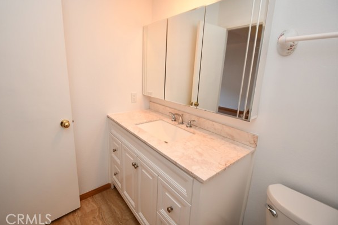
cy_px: 107
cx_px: 159
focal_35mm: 16
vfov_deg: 73.7
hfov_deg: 96.6
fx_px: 150
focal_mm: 10
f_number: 4
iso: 450
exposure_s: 1/60
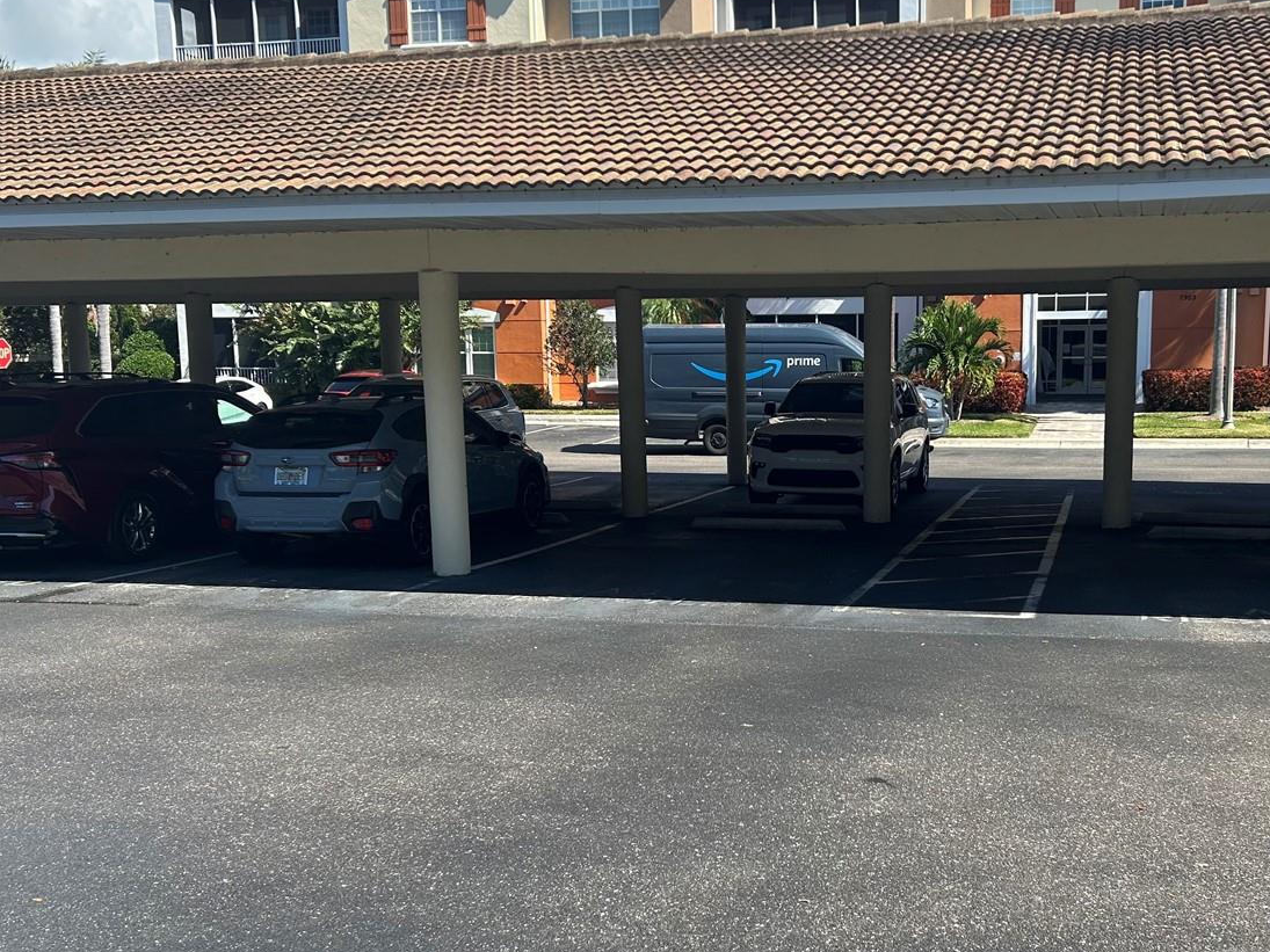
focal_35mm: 38
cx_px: 778
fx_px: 1394
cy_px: 531
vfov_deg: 37.7
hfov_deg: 48.6
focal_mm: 5.7
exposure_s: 1/2045
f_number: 1.5
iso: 50
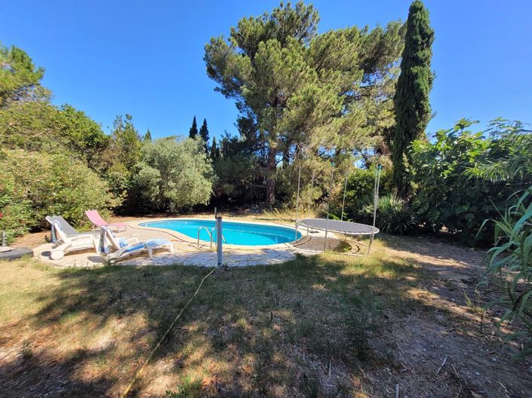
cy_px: 199
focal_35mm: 13
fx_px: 200
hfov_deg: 106.2
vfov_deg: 89.9
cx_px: 266
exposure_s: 1/594
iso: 40
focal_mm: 1.74
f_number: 2.2
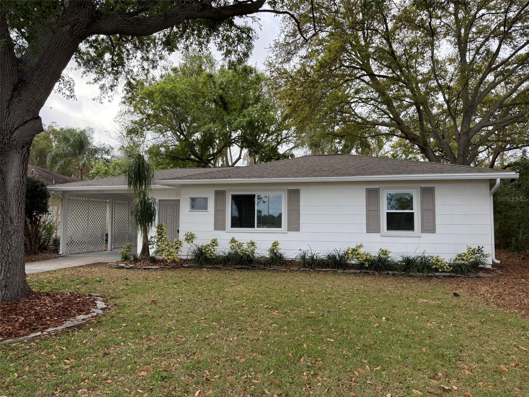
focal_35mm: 24
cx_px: 264
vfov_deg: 56.8
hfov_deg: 71.6
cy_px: 198
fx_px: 367
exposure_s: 1/742
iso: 100
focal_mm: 6.76
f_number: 1.78
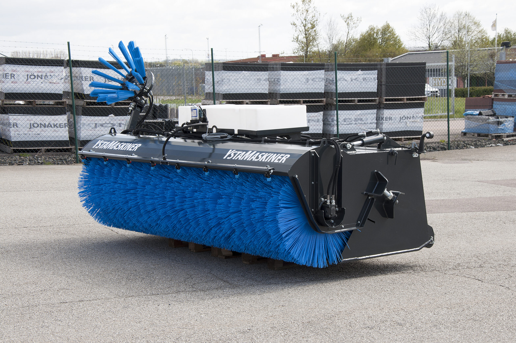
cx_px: 258
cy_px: 172
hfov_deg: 29.9
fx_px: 966
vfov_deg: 20.1
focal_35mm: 68
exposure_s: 1/125
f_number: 11
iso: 200
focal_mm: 45
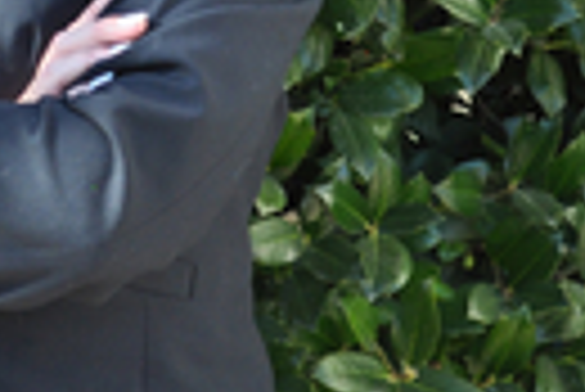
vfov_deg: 4.5
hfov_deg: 6.8
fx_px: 4943
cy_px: -268
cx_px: 4
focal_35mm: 304
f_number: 5.6
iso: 400
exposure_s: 1/250
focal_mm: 55
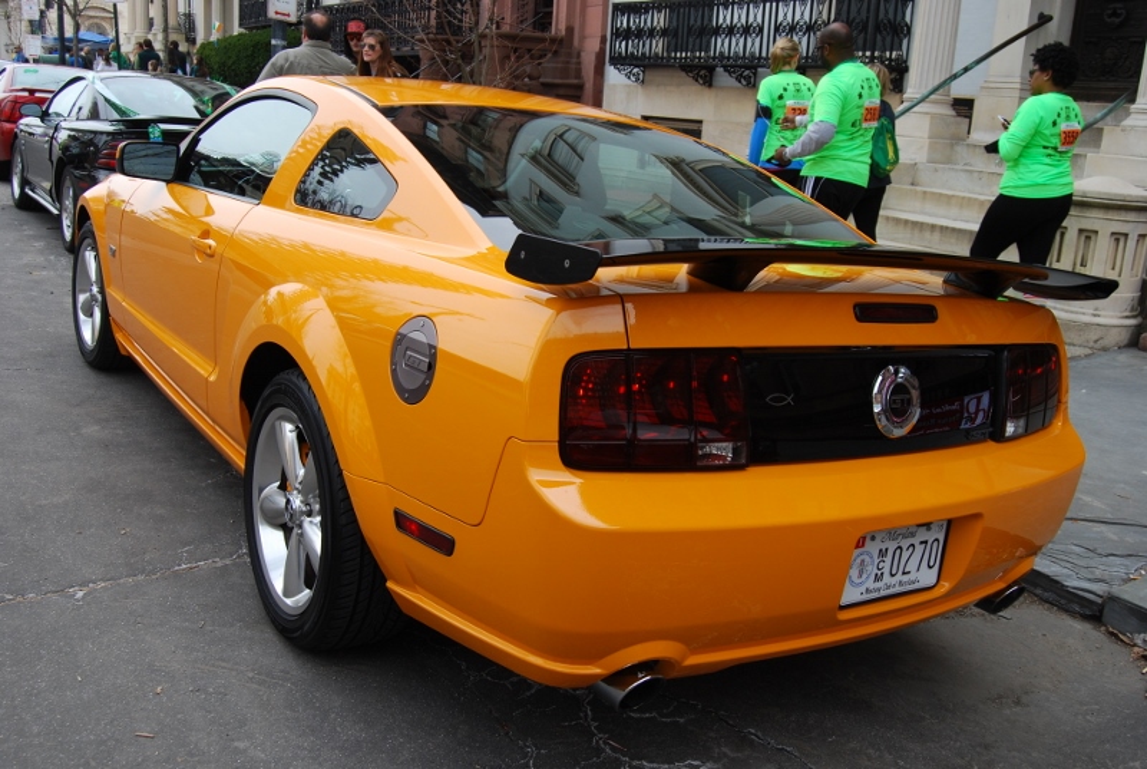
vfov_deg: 40.1
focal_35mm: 33
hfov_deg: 57.2
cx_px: 574
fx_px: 1053
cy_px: 384
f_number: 8
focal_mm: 22
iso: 200
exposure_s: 1/250
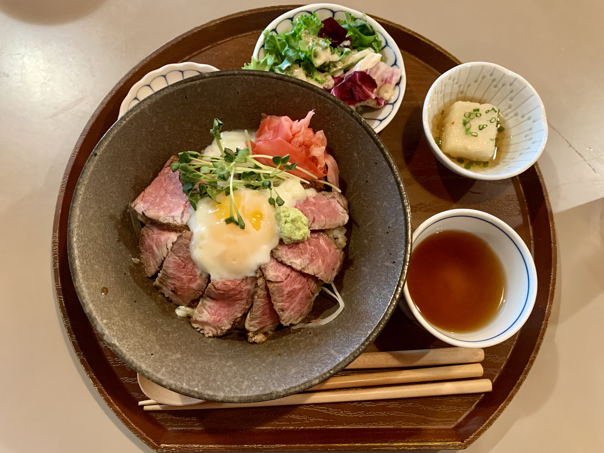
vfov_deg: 53.1
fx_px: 454
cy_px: 226
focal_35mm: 26
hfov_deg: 67.3
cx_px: 302
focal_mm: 4.25
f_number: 1.8
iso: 400
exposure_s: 1/40
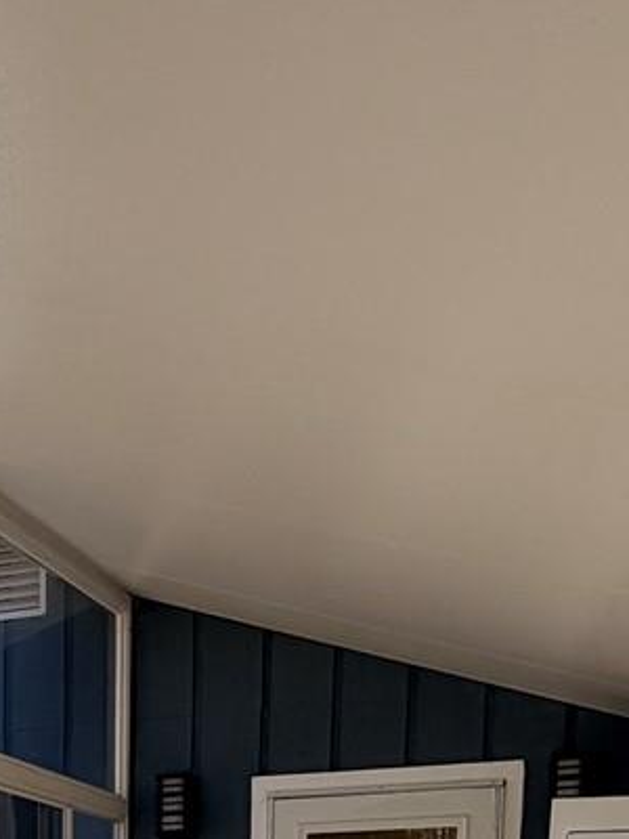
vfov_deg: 27.1
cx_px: 92
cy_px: 1170
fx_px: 1357
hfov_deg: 25.5
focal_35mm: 56
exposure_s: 1/201
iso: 40
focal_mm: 2.22
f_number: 2.2
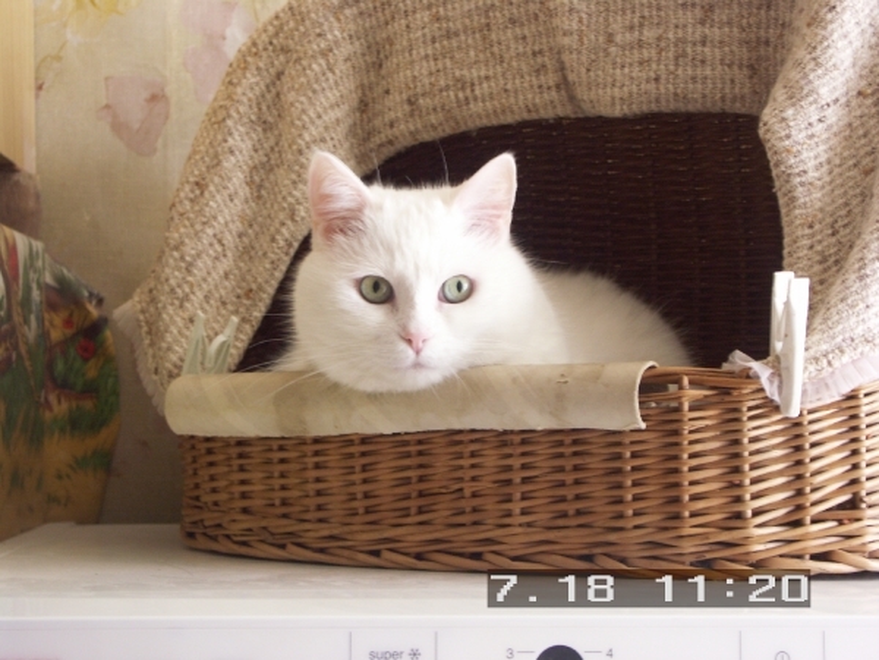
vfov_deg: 26.6
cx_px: 440
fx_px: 1397
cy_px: 330
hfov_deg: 34.9
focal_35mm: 55
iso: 200
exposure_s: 1/10
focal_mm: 13.75
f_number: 3.2
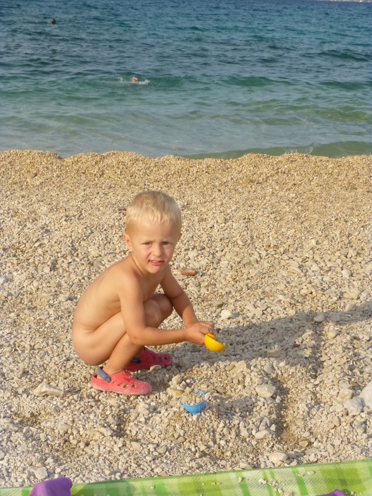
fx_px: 917
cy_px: 248
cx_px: 186
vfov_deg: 30.3
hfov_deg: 22.9
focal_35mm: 64
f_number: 4.5
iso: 100
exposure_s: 1/500
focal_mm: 11.5
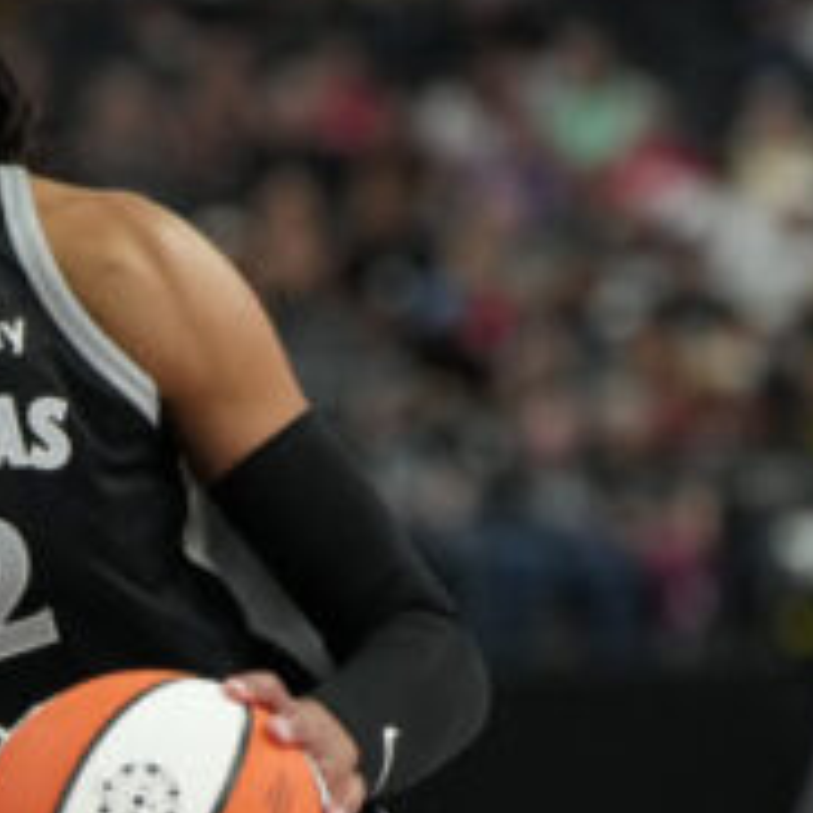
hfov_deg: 3.9
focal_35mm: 453
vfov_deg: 3.9
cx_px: -165
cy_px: 478
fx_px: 12037
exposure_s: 1/1600
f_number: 2.8
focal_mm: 129
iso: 2500
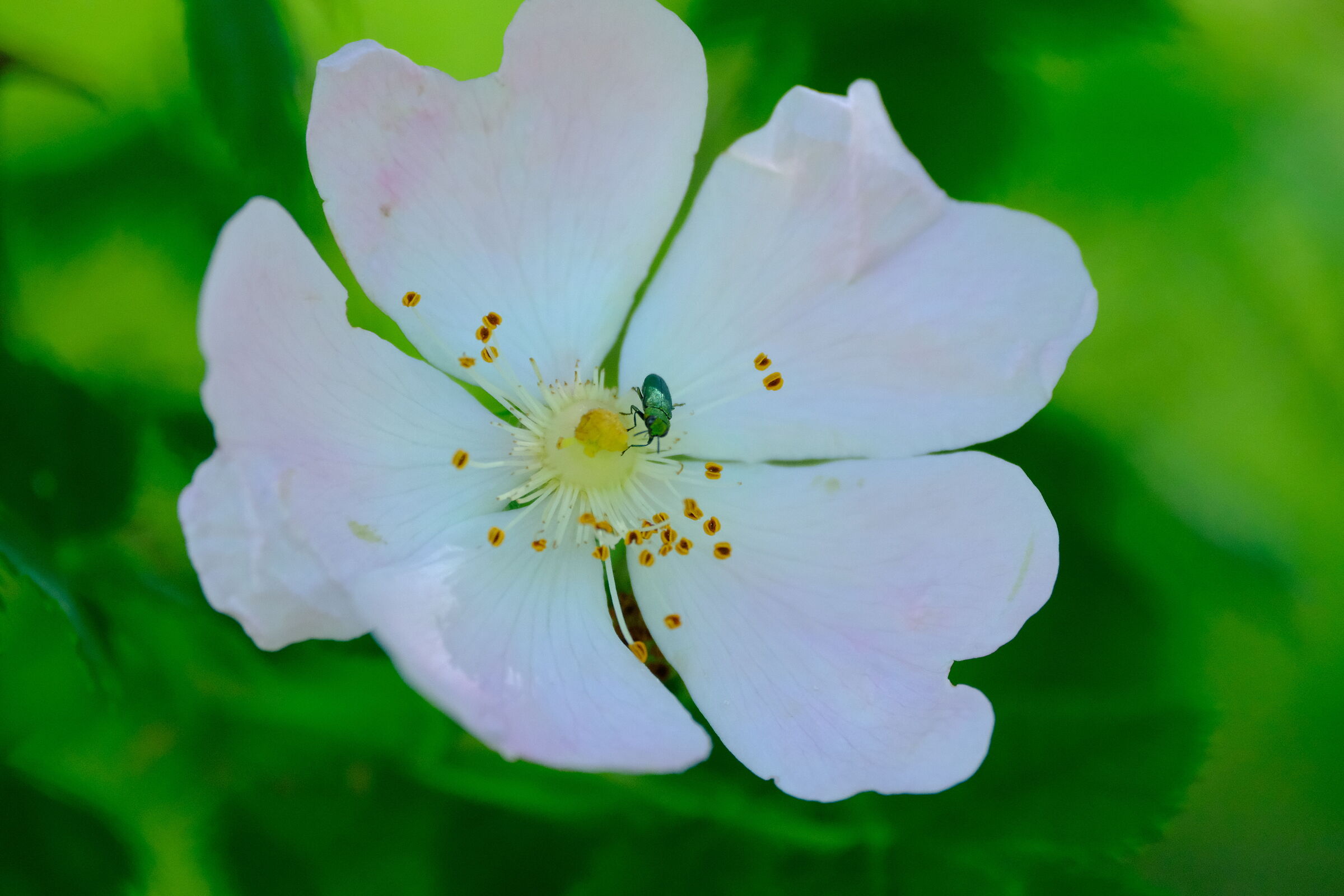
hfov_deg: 4.6
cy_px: 448
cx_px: 672
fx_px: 16799
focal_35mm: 450
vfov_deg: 3.1
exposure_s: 1/1600
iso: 3200
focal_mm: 300
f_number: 5.6
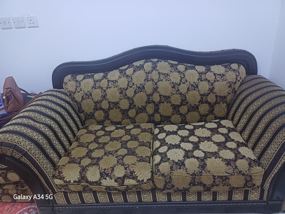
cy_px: 107
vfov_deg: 54.9
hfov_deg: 69.4
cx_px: 142
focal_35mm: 25
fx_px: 206
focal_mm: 4.65
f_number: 1.8
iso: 400
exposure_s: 1/24
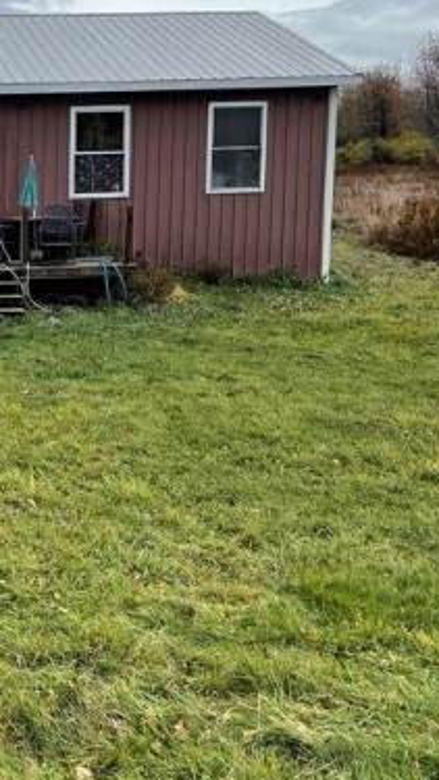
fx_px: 1200
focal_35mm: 58
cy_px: 360
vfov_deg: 36.0
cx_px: -67
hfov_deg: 19.7
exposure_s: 1/2882
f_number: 1.6
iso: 32
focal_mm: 4.2
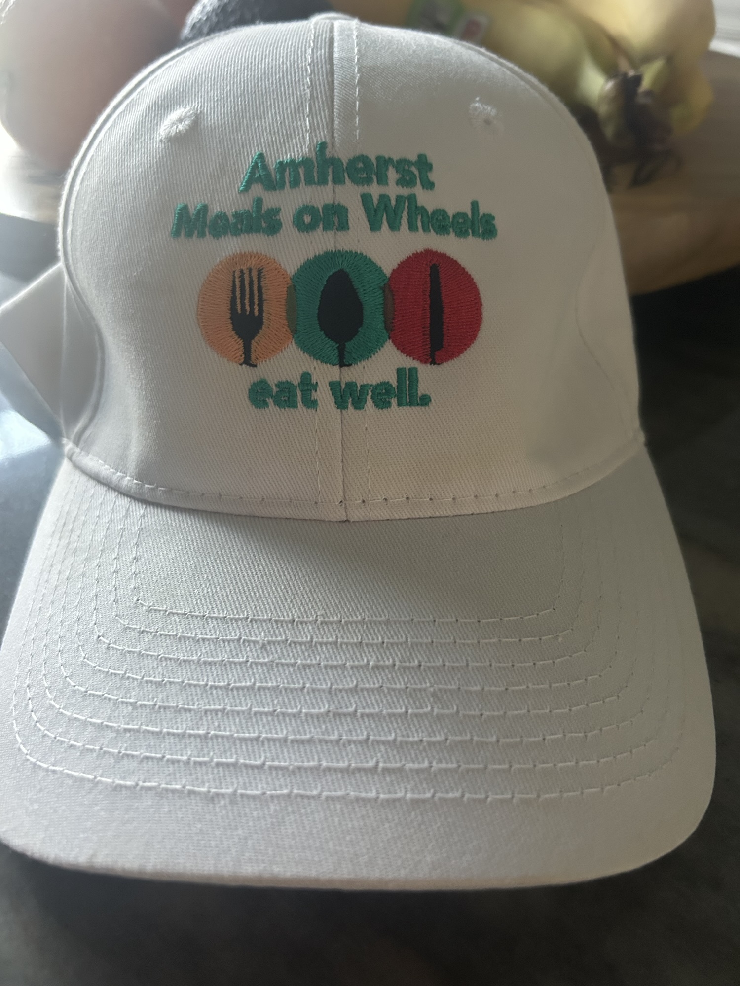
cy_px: 493
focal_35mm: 26
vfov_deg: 67.3
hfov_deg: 53.1
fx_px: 741
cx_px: 370
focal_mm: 5.7
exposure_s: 1/39
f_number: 1.5
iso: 640
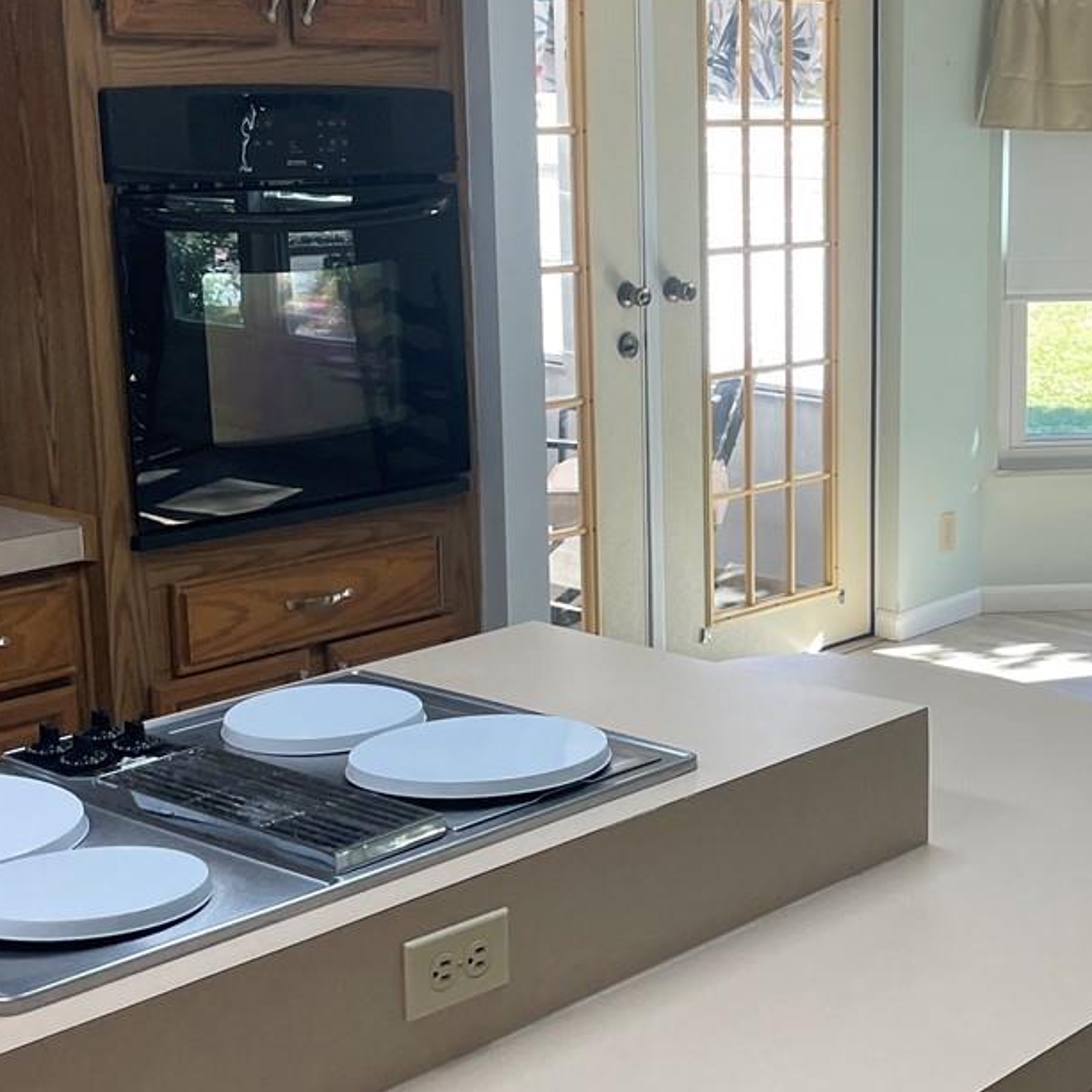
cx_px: 901
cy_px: 593
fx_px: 2141
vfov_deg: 28.6
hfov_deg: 27.9
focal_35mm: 60
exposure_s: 1/120
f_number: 1.6
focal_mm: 4.2
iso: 80
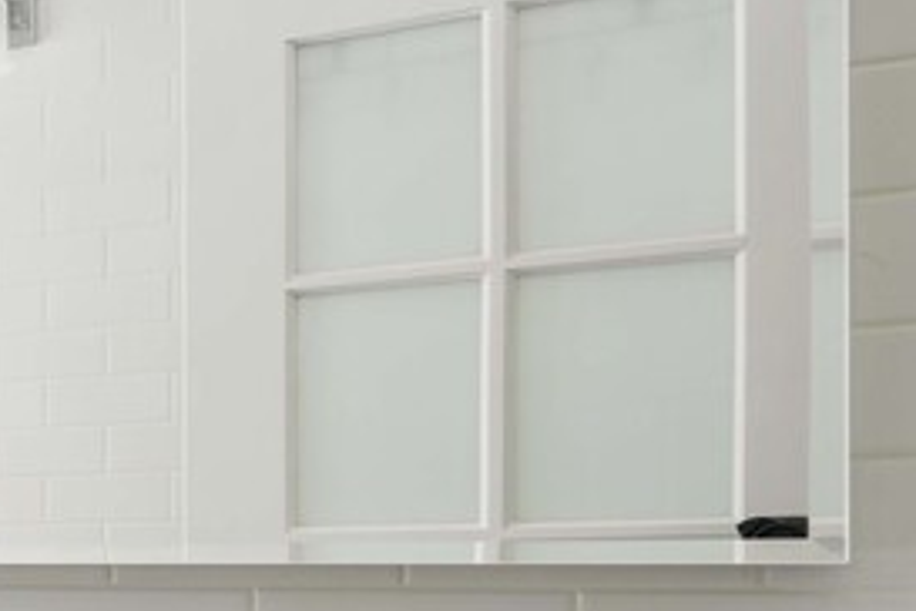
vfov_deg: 19.8
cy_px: 655
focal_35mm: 66
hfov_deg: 13.9
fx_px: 1679
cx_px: -1446
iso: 100
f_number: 5
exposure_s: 1/1.25
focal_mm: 12
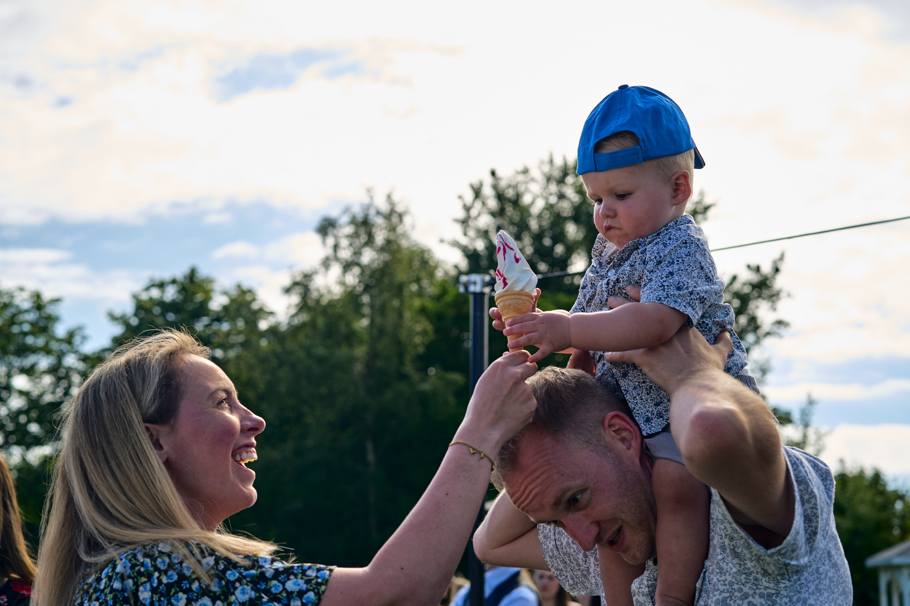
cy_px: 303
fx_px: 1390
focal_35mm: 55
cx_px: 455
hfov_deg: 36.2
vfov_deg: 24.6
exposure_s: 1/100
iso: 160
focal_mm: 55
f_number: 4.5
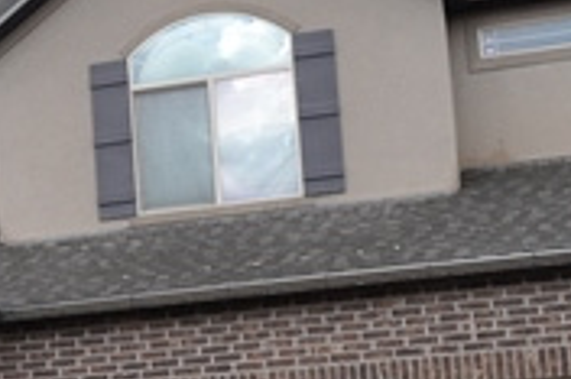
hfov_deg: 17.9
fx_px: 1727
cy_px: 419
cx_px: -114
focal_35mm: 109
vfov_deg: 12.3
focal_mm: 20
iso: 200
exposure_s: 1/100
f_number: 10
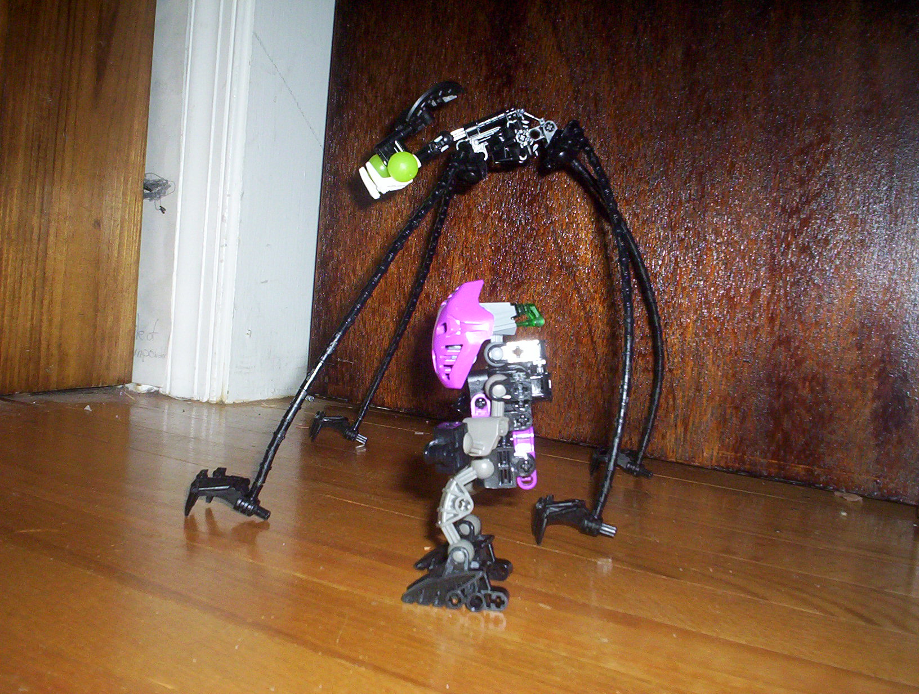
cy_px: 347
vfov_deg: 37.9
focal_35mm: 38
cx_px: 460
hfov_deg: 48.9
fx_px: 1011
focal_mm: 4.99
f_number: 4.5
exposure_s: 1/60
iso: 140
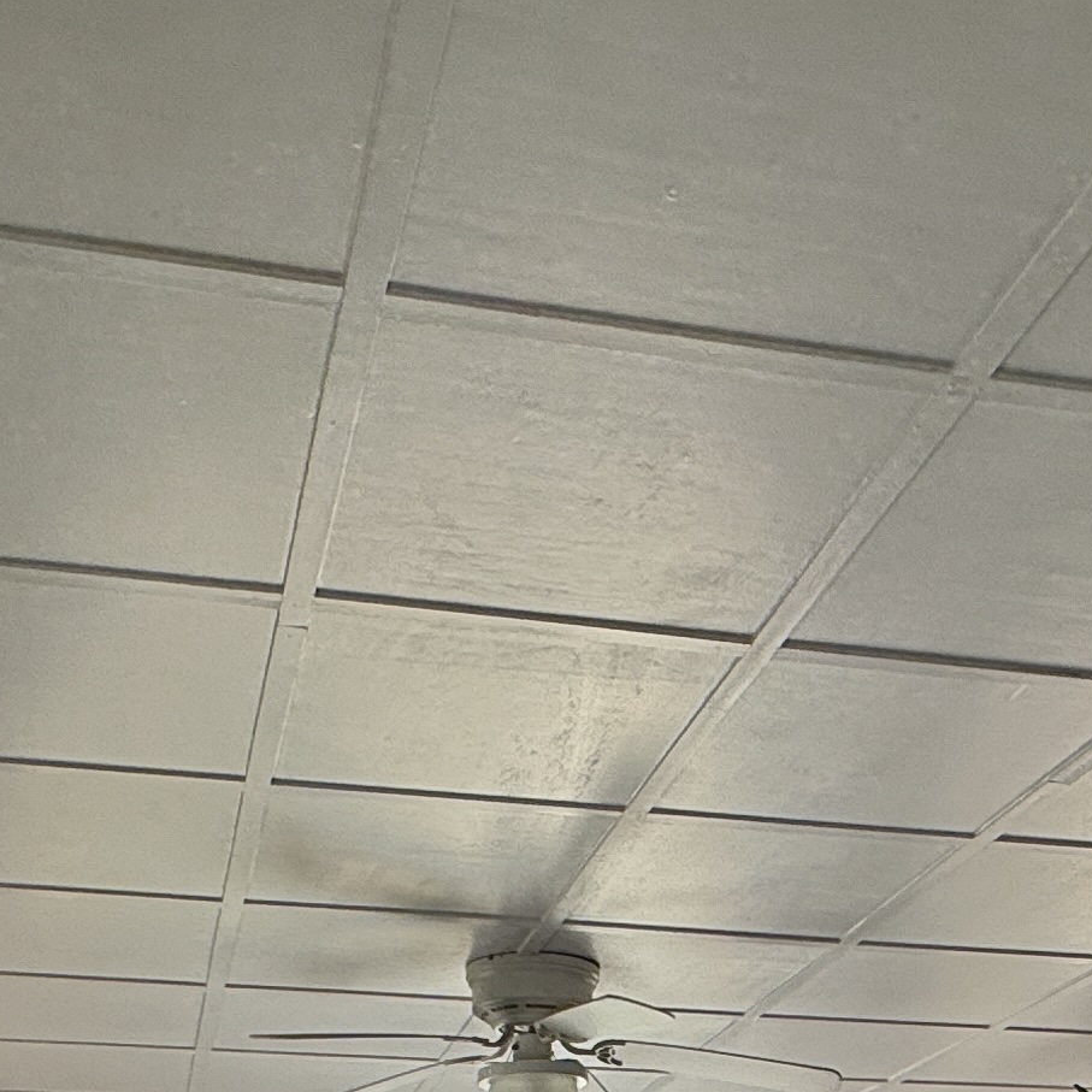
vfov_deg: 24.5
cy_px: 1622
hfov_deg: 31.1
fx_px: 1963
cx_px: 549
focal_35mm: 55
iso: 64
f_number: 2.2
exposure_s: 1/300
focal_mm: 2.22
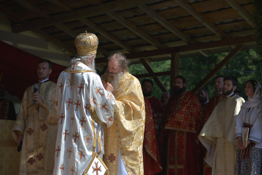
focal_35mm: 70
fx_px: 510
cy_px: 88
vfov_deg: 19.5
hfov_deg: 28.8
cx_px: 131
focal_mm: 70
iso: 100
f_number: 2.8
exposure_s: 1/2500
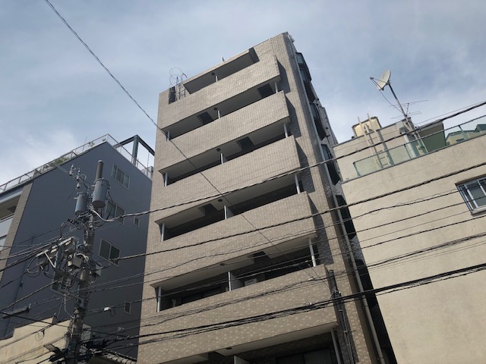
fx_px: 393
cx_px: 243
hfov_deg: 63.4
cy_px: 182
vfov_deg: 49.7
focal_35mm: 28
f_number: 1.8
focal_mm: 3.99
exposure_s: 1/2667
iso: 20
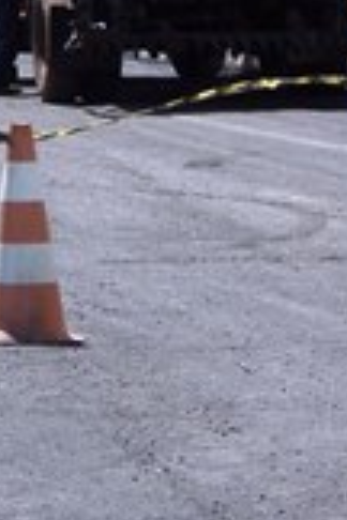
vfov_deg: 6.2
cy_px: 93
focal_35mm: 334
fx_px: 4829
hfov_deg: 4.1
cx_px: -125
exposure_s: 1/500
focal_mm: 21.4
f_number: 4.5
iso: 64
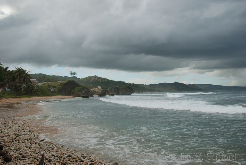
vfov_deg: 33.1
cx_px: 123
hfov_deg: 47.9
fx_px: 277
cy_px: 82
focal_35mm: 40
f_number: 11
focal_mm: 27
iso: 100
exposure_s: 1/125
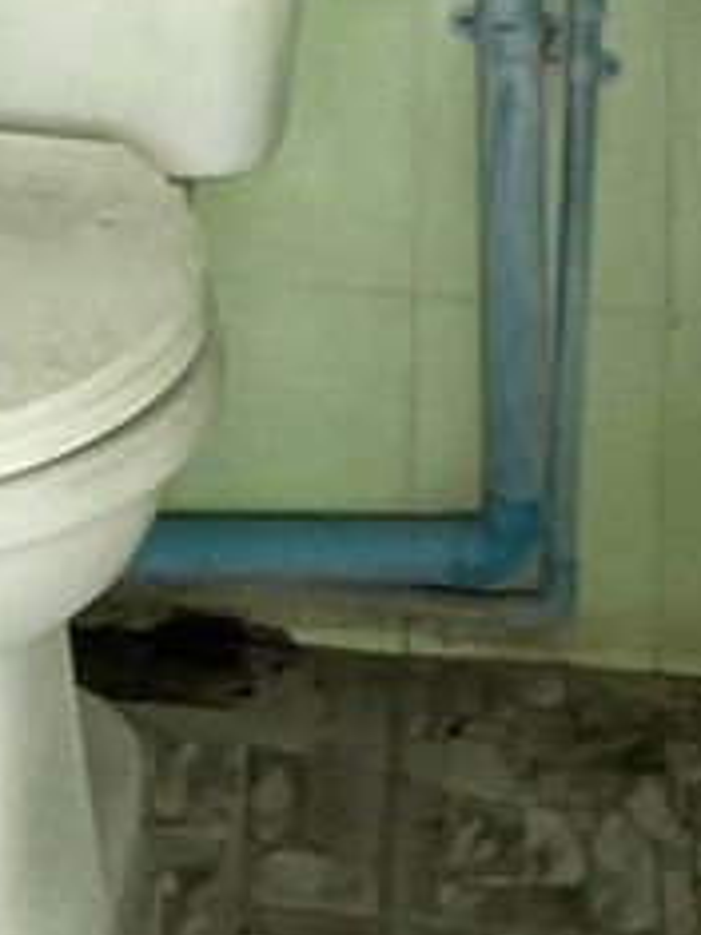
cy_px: -680
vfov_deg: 15.1
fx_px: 3108
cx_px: 82
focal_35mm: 115
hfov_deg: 12.8
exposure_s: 1/50
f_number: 1.8
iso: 200
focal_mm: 3
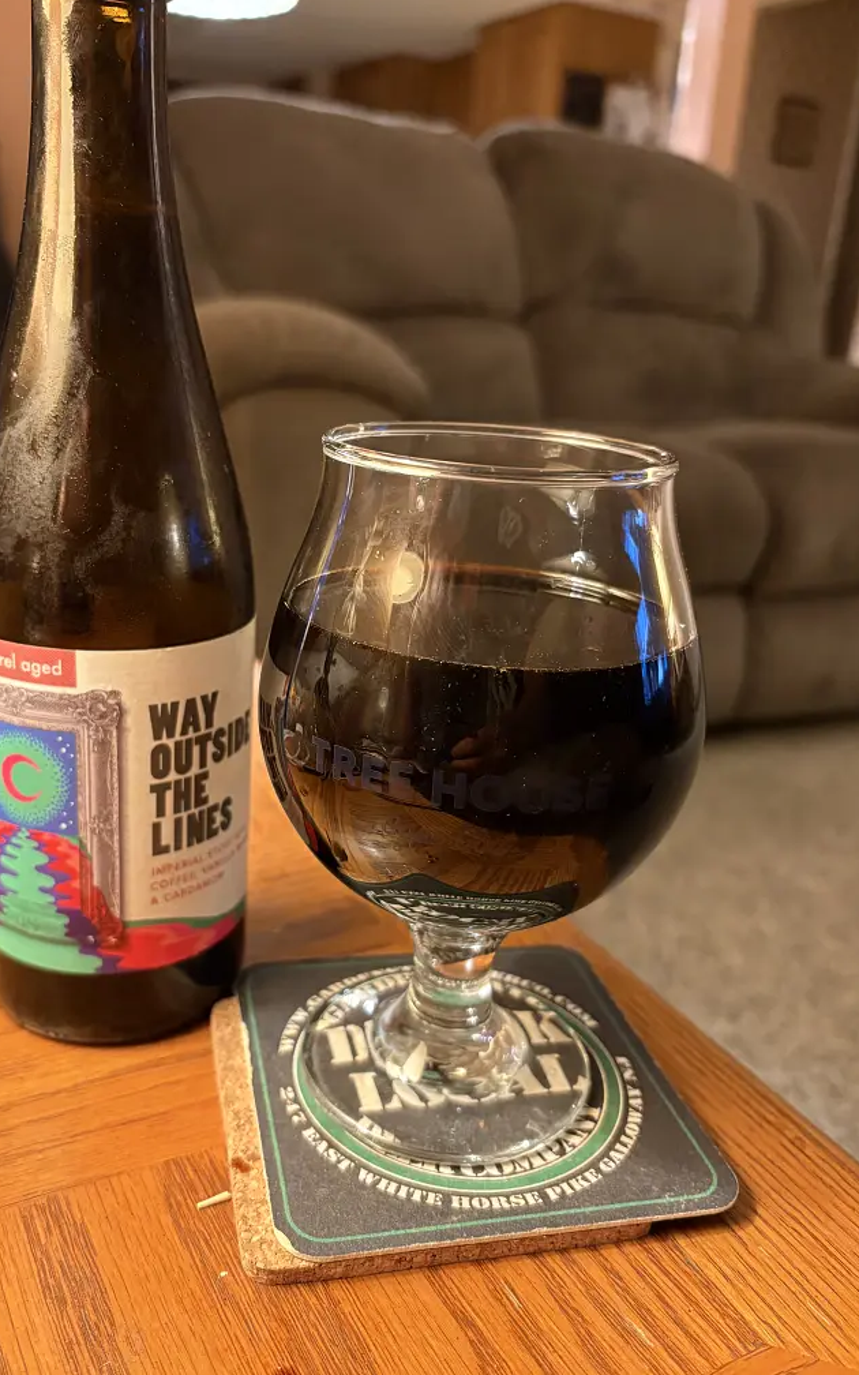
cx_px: 359
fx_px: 1049
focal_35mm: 28
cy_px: 688
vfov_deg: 66.5
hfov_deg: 44.4
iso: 640
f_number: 1.6
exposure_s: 1/40
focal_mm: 5.96
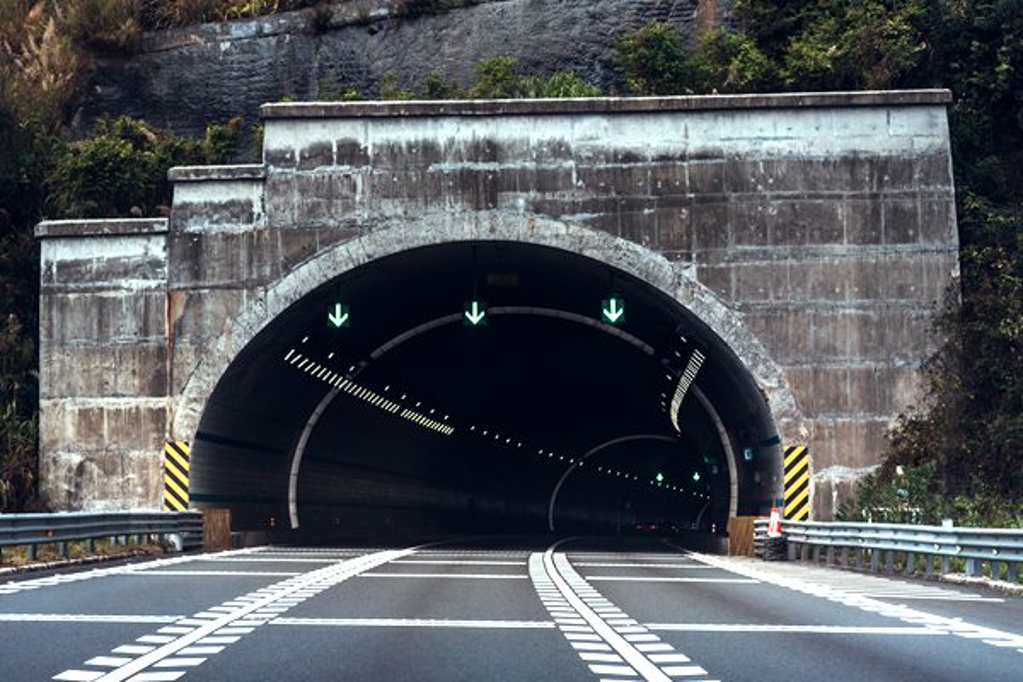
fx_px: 2699
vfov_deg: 14.4
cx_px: 512
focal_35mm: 95
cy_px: 341
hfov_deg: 21.5
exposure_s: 1/4000
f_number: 4
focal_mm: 95
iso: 320
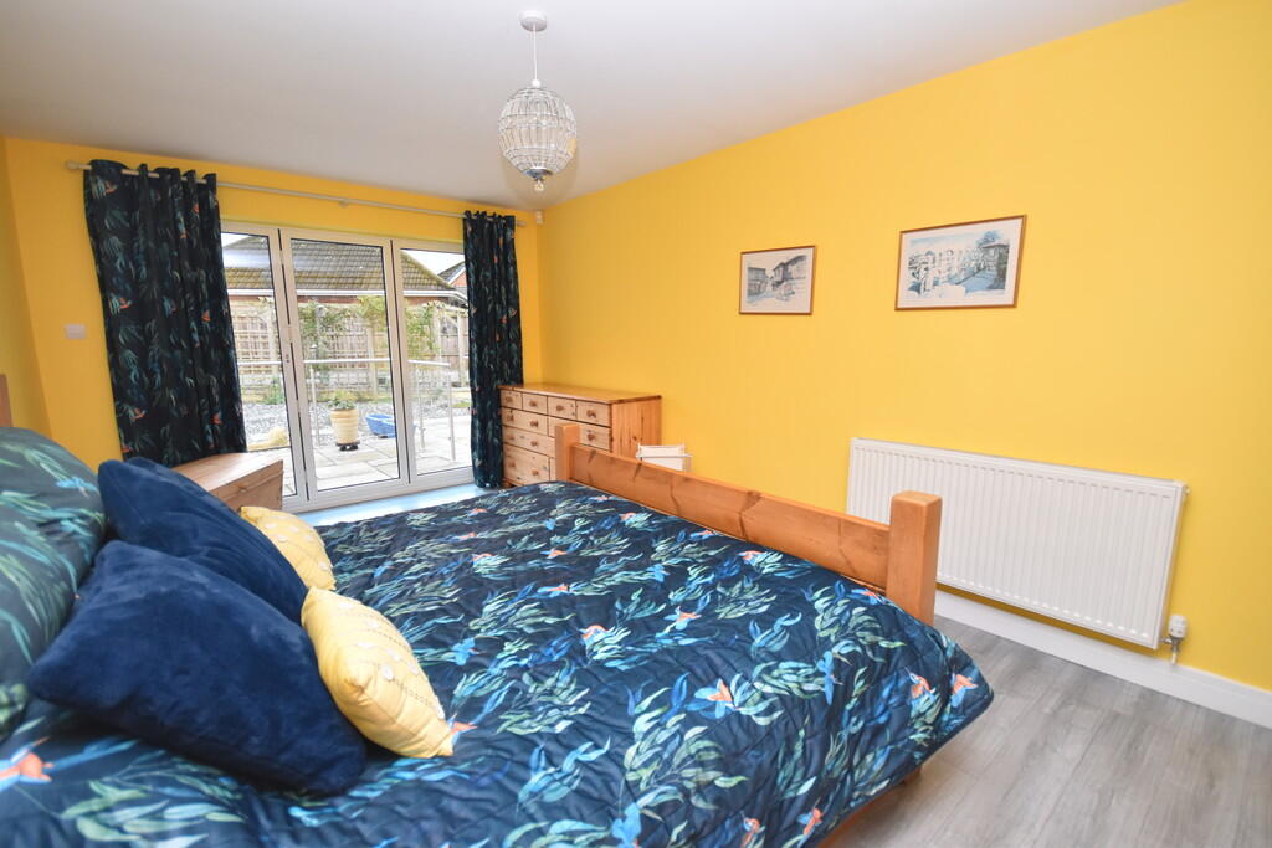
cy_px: 424
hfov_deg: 100.4
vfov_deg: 77.3
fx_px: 530
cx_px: 636
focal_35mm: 15
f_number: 4
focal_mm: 10
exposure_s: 1/125
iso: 800
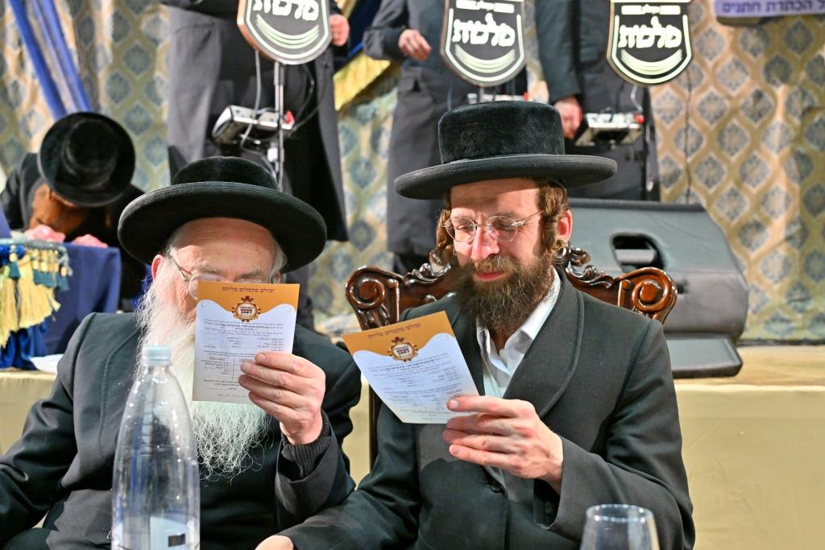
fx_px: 963
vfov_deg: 31.9
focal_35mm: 42
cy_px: 275
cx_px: 412
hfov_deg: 46.4
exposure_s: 1/200
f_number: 4
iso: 2000
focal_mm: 42
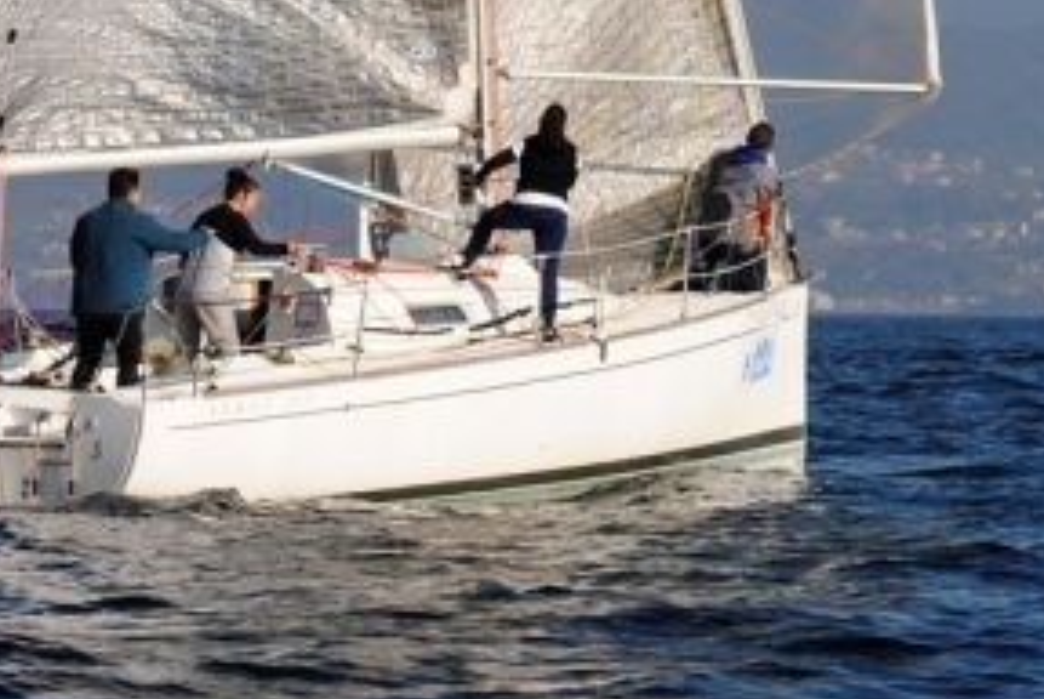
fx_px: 9725
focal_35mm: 335
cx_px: 538
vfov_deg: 4.1
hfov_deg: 6.1
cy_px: -140
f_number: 6.3
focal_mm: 80
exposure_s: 1/640
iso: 100
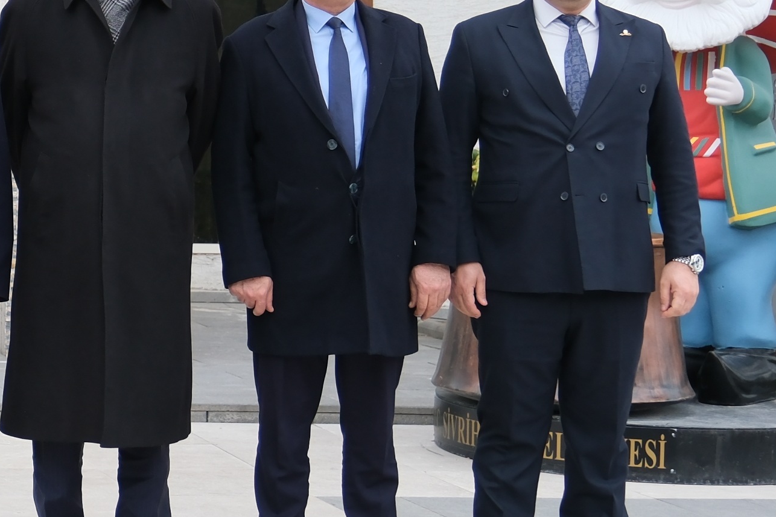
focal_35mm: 103
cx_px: -316
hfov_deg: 18.1
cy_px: 87
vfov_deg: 13.2
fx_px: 2220
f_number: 2.8
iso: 320
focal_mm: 20
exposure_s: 1/350
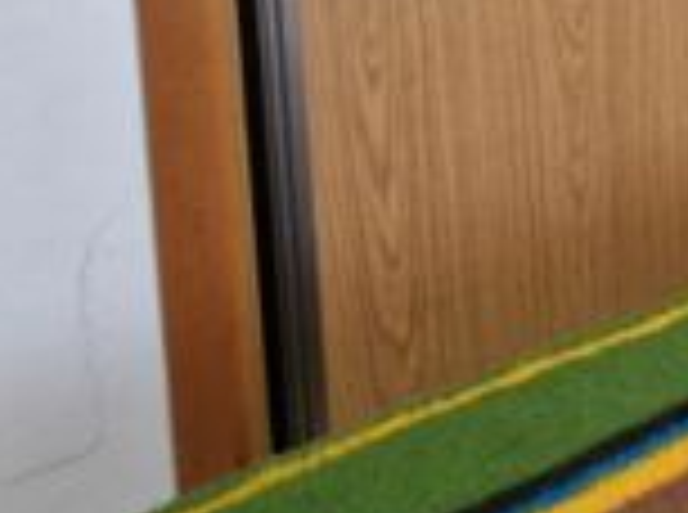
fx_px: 1190
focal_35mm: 60
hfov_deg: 18.5
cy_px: -230
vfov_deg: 21.0
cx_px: 1419
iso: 640
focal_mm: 2.2
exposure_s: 1/33
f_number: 2.2
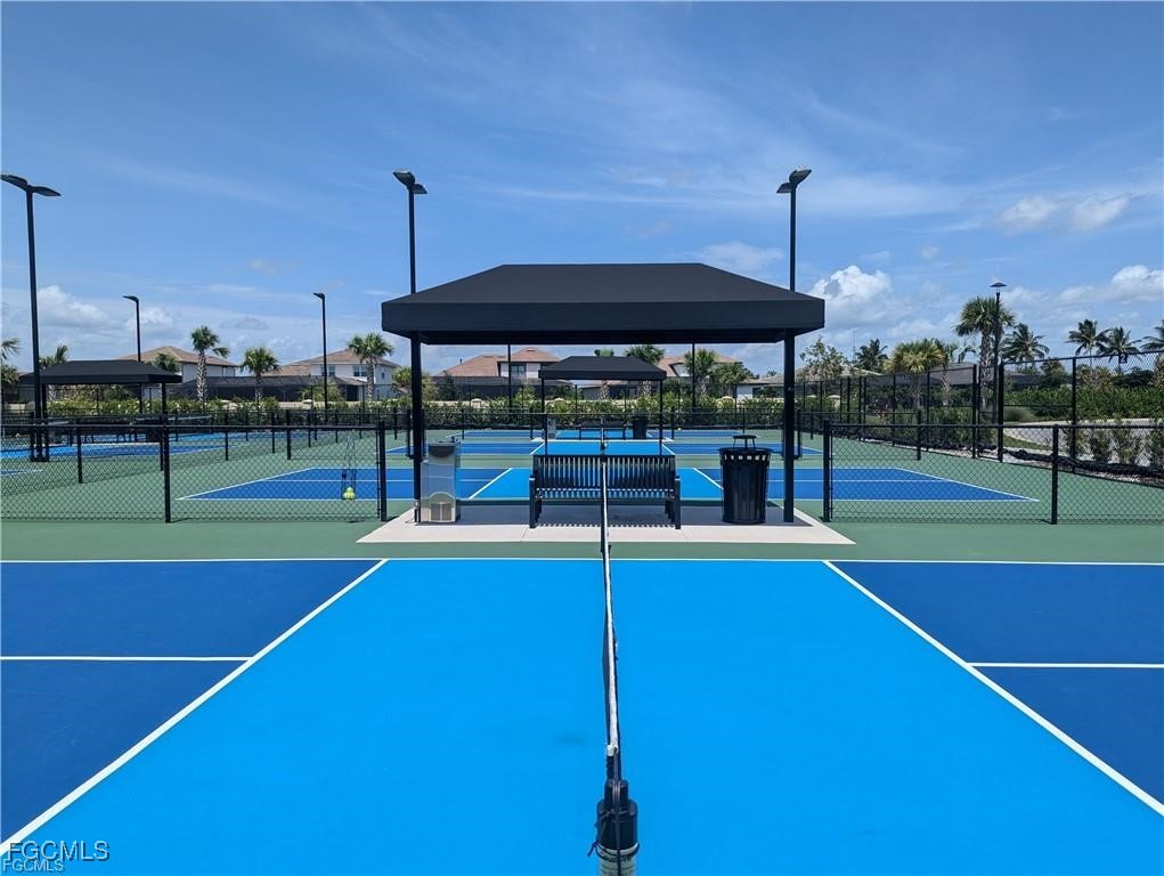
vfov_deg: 56.9
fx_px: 808
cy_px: 438
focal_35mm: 24
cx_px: 582
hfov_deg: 71.5
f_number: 1.85
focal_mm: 6.81
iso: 42
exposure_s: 1/2410
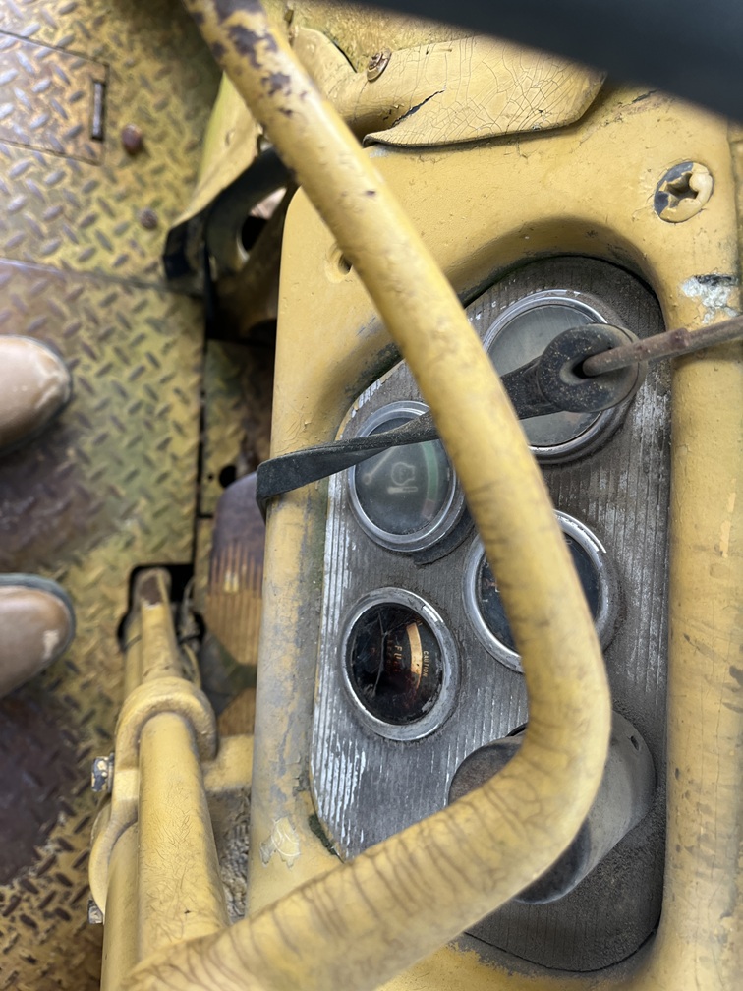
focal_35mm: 26
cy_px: 496
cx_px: 372
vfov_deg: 67.3
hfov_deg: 53.1
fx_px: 744
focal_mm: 5.1
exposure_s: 1/122
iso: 100
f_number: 1.6
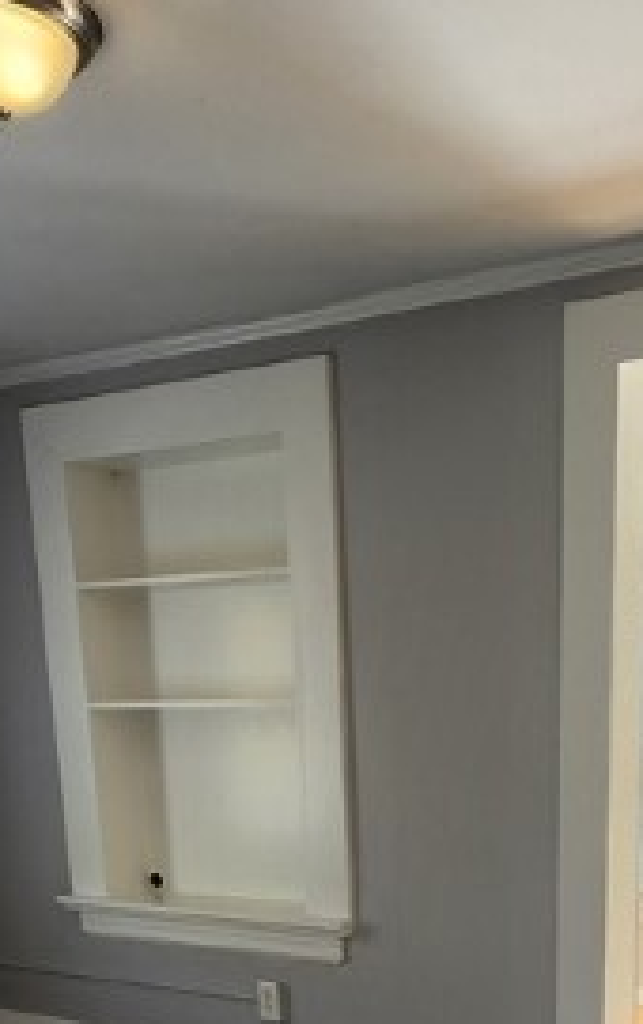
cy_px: 1066
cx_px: 503
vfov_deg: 42.2
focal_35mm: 39
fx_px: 1091
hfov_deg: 32.1
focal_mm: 2.2
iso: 80
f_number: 2.2
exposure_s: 1/50
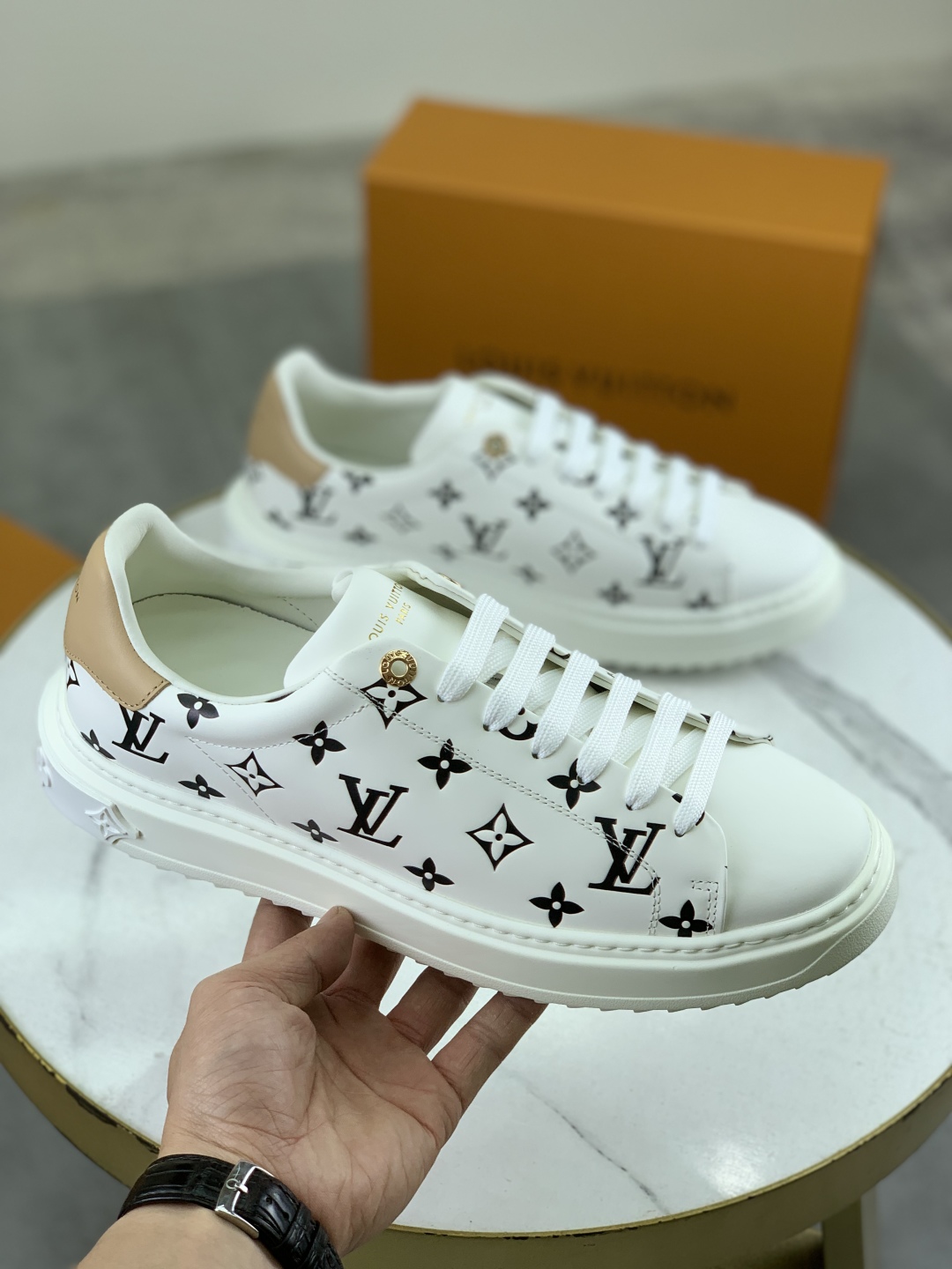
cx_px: 476
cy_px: 634
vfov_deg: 36.8
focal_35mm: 52
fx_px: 1907
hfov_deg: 28.0
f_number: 2.4
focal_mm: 6
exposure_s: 1/184
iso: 16
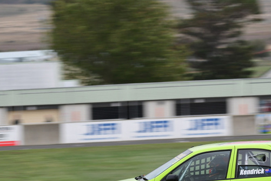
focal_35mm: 527
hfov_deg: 3.9
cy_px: 121
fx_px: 3967
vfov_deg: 2.6
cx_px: 196
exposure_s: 1/250
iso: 320
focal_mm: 220
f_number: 10
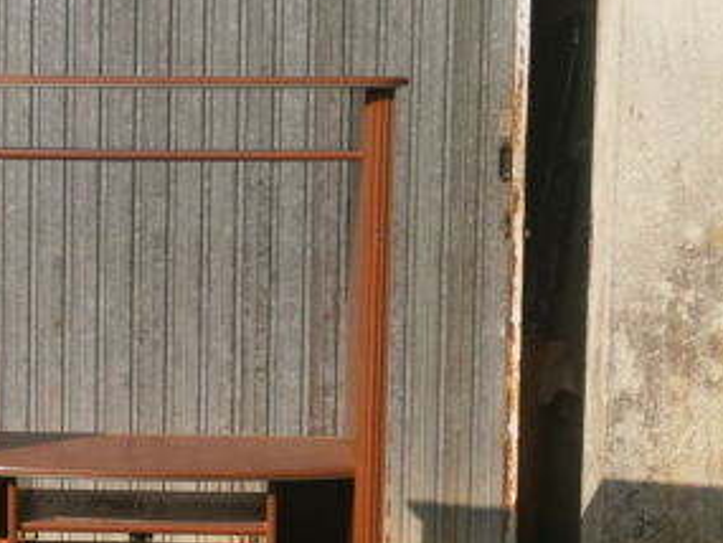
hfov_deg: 19.2
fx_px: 2110
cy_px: 436
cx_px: 132
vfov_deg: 14.6
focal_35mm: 101
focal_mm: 10.7
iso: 100
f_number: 3.9
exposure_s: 1/800
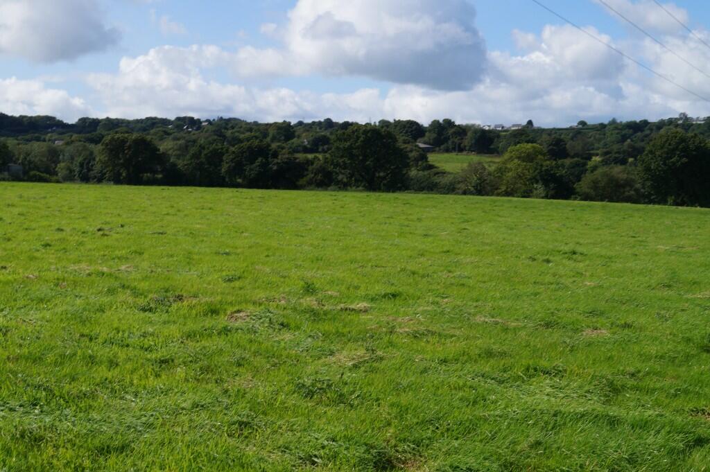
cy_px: 236
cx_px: 355
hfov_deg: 37.9
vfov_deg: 25.7
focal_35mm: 52
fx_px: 1035
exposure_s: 1/100
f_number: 14
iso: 100
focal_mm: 35
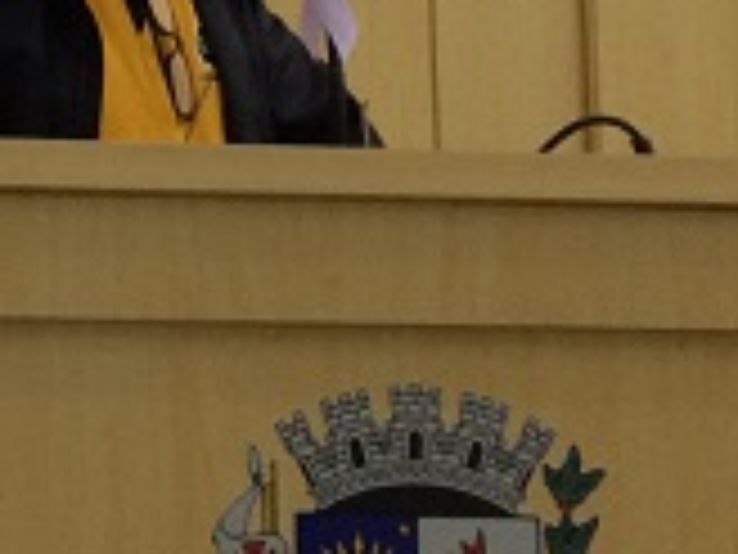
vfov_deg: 10.8
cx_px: -302
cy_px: -68
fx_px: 2899
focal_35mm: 136
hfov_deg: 13.8
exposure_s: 1/30
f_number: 2.2
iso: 160
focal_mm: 4.15
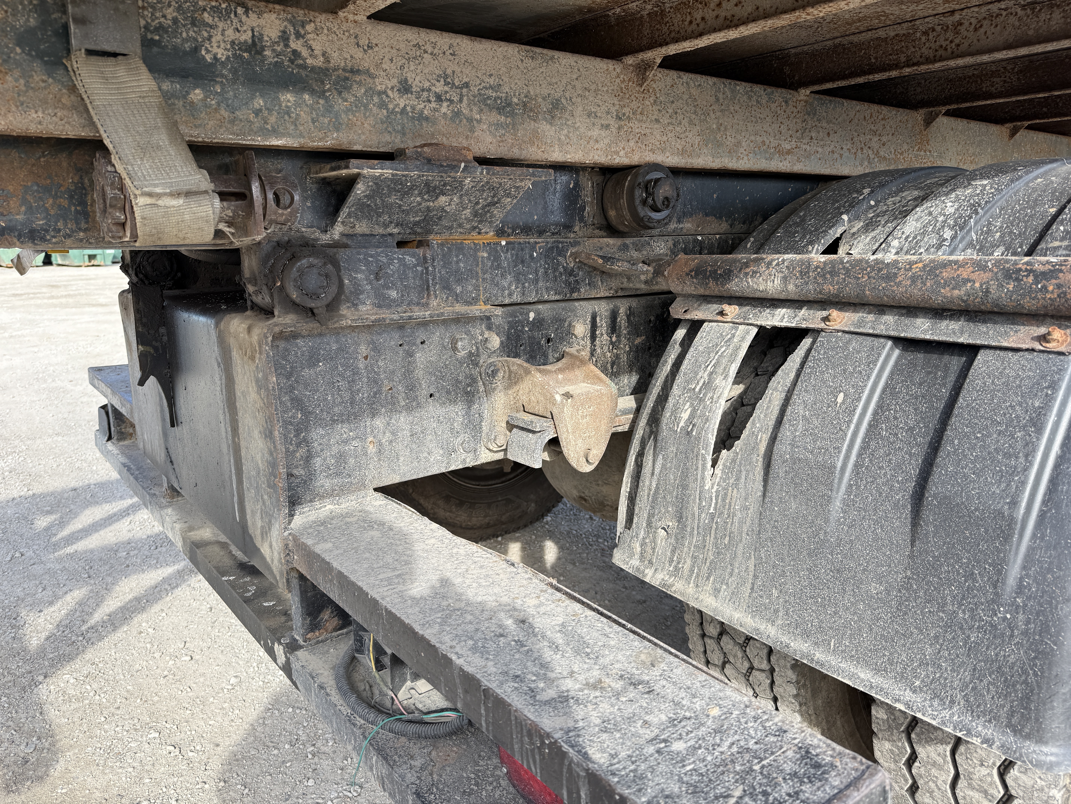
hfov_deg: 71.6
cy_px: 402
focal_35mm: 24
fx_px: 743
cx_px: 536
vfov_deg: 56.8
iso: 80
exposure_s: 1/708
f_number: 1.78
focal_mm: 6.76
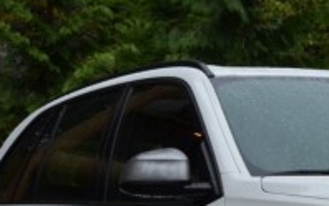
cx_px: 429
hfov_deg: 12.1
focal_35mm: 168
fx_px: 1507
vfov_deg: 7.7
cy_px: 282
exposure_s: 1/200
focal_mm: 29
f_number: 7.1
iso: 200
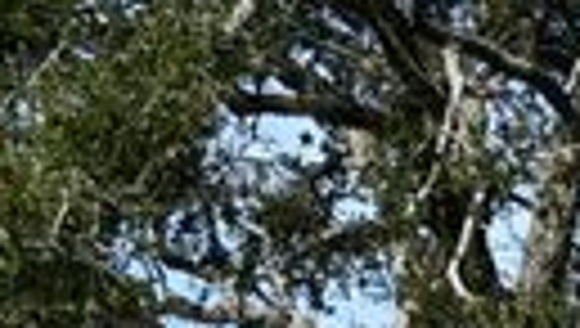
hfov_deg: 8.0
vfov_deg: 4.5
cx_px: 1030
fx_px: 4004
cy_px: 948
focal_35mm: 260
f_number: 8
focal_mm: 25
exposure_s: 1/320
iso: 100
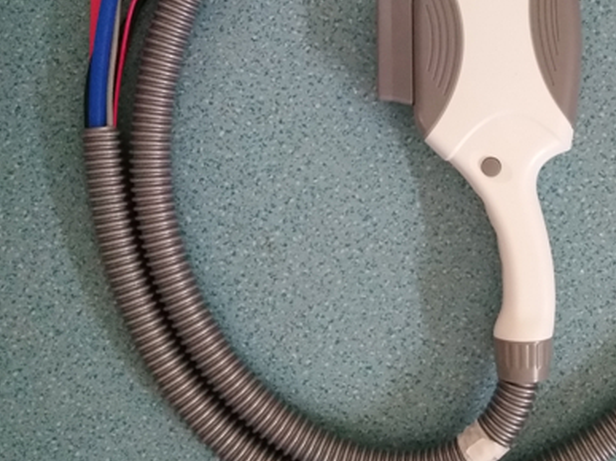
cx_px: 450
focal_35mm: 38
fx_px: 676
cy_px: 158
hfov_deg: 47.4
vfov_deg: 37.3
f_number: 2.2
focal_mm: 3.66
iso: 687
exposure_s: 1/33.3
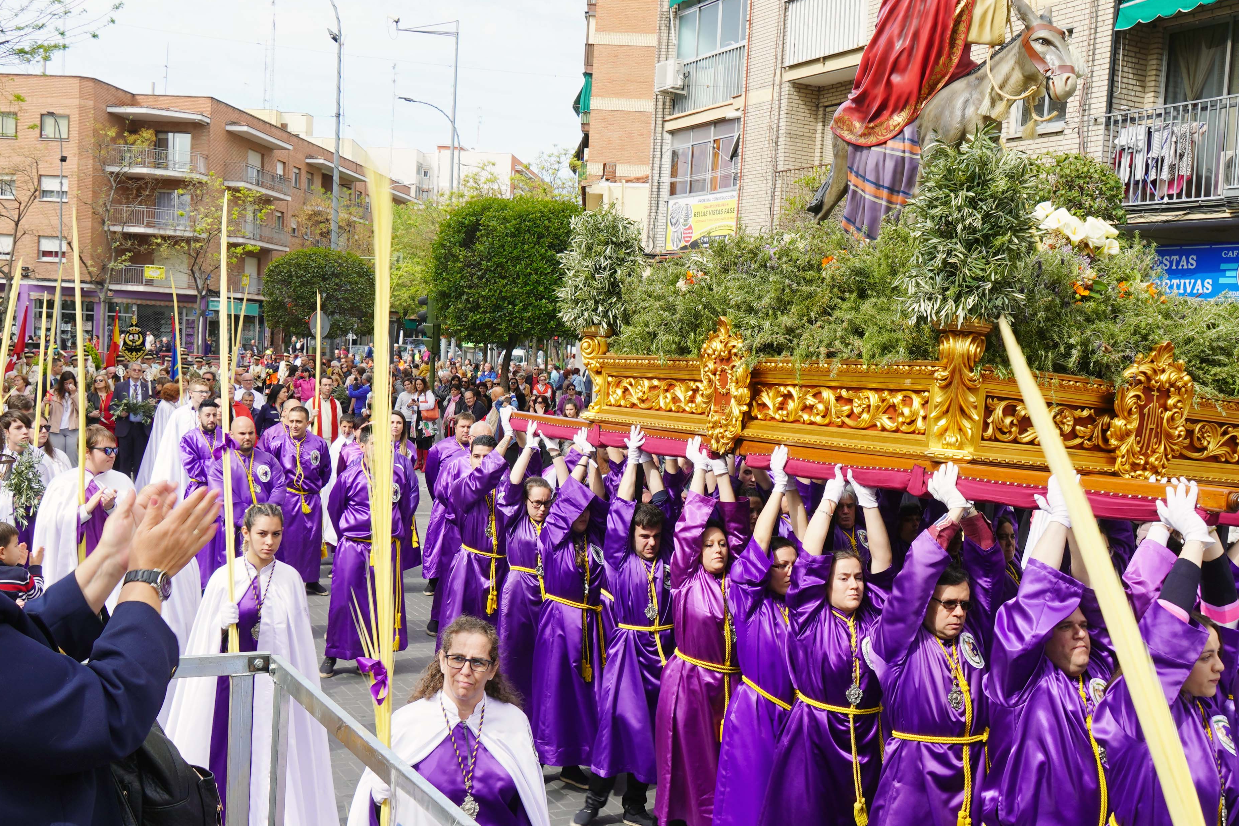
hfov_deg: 50.7
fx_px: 1308
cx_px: 618
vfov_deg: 35.0
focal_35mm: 38
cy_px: 463
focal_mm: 24
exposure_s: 1/80
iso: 100
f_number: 10
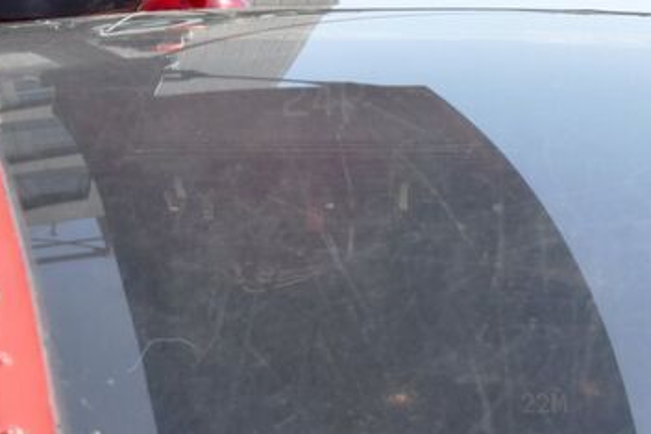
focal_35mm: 207
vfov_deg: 6.5
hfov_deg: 9.9
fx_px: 3745
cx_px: 239
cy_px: -264
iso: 200
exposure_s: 1/400
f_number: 10
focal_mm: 38
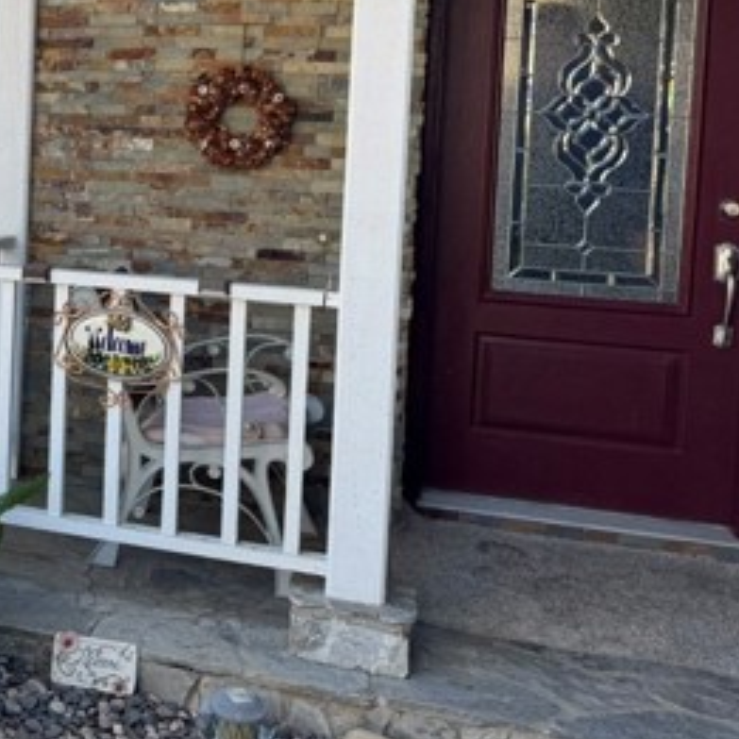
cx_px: -119
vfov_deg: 32.1
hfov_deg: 28.9
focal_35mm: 52
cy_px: 170
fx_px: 1256
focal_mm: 6.76
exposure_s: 1/499
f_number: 1.78
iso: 80
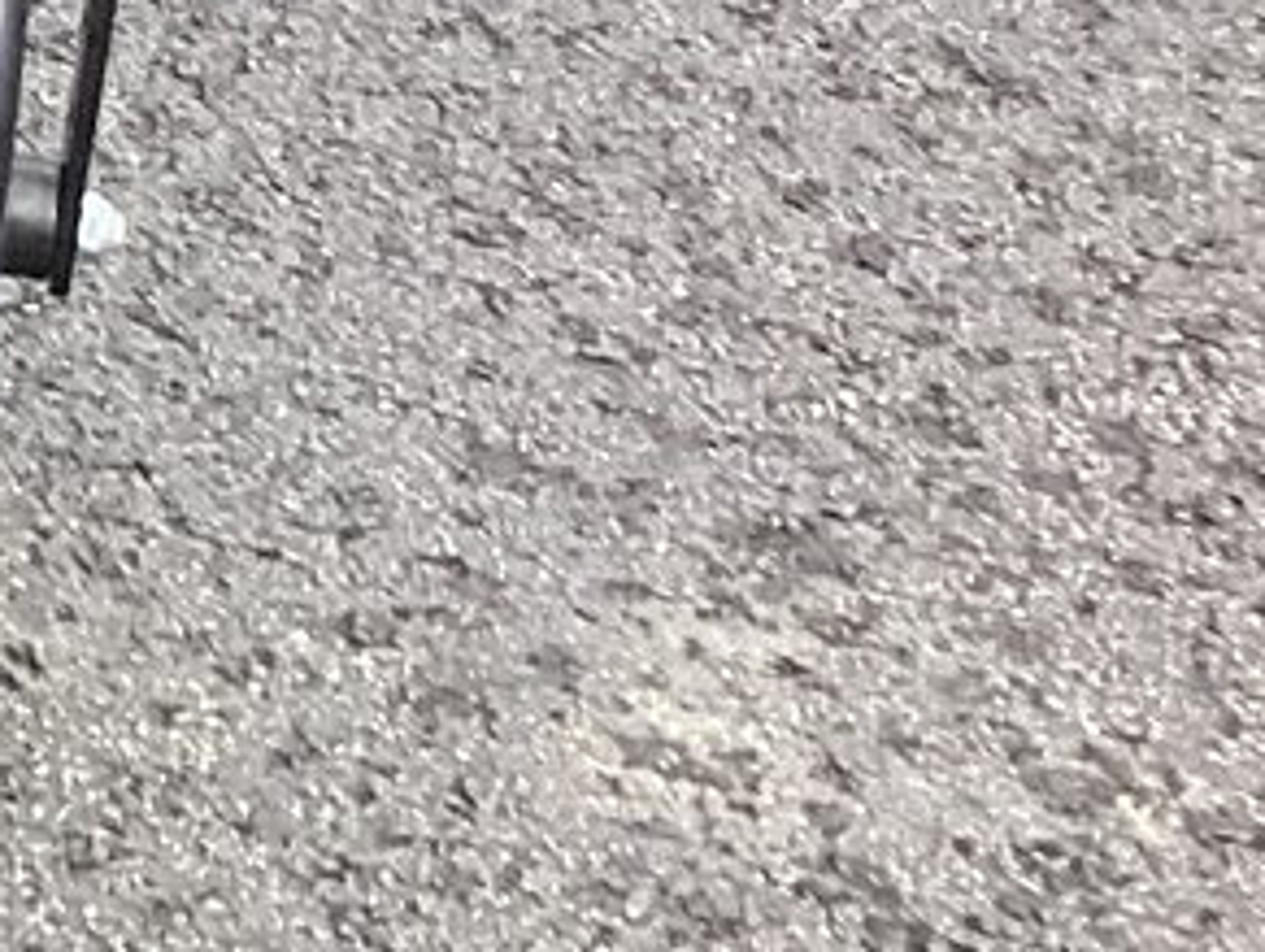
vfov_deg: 8.7
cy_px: -963
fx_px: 5891
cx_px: -1767
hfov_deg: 10.5
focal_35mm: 161
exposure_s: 1/128
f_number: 2.4
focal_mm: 3.3
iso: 25
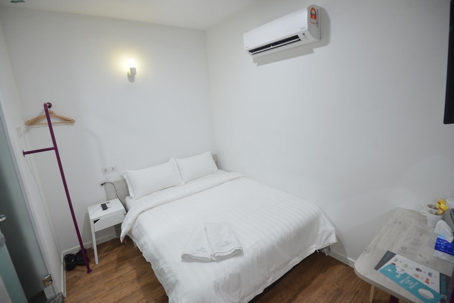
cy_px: 152
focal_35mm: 16
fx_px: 202
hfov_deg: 96.7
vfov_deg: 73.7
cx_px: 227
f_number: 4
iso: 1250
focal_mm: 16
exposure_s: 1/60
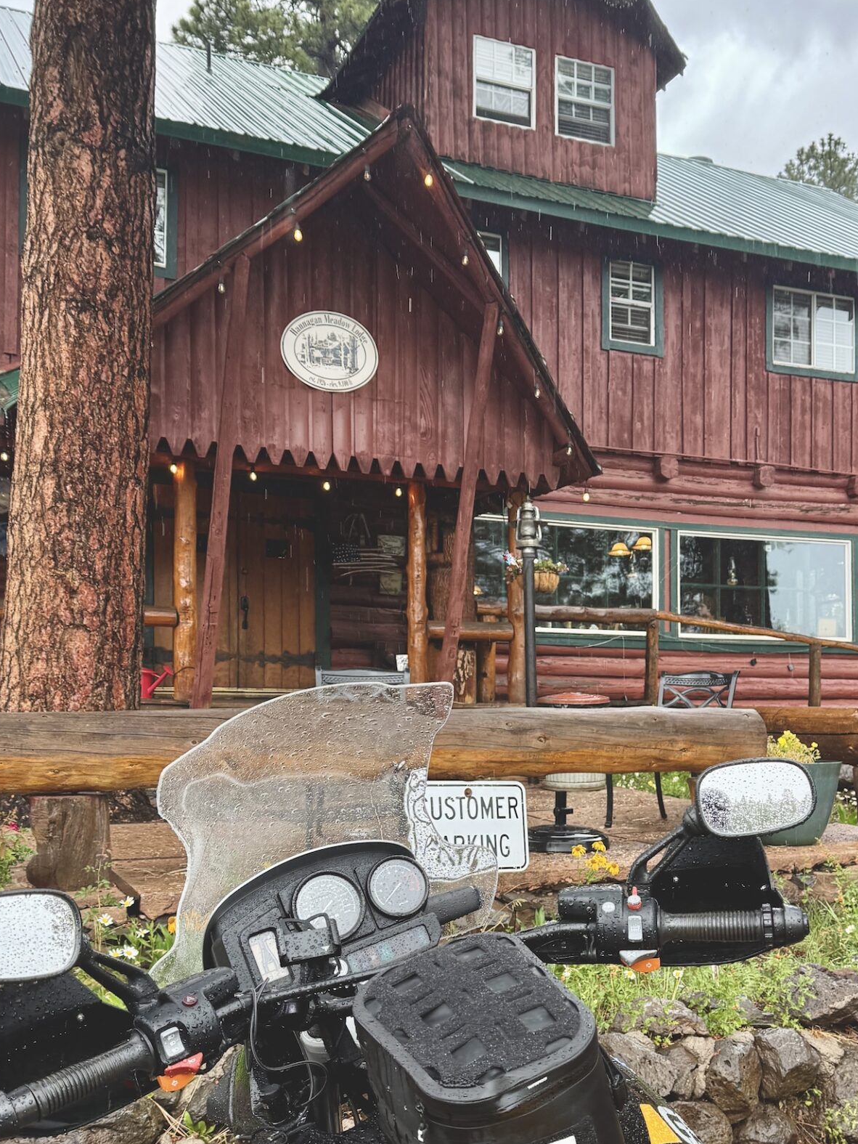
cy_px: 705
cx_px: 500
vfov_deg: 47.5
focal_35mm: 39
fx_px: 1288
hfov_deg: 36.7
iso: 100
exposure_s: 1/264
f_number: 1.78
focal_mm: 6.76
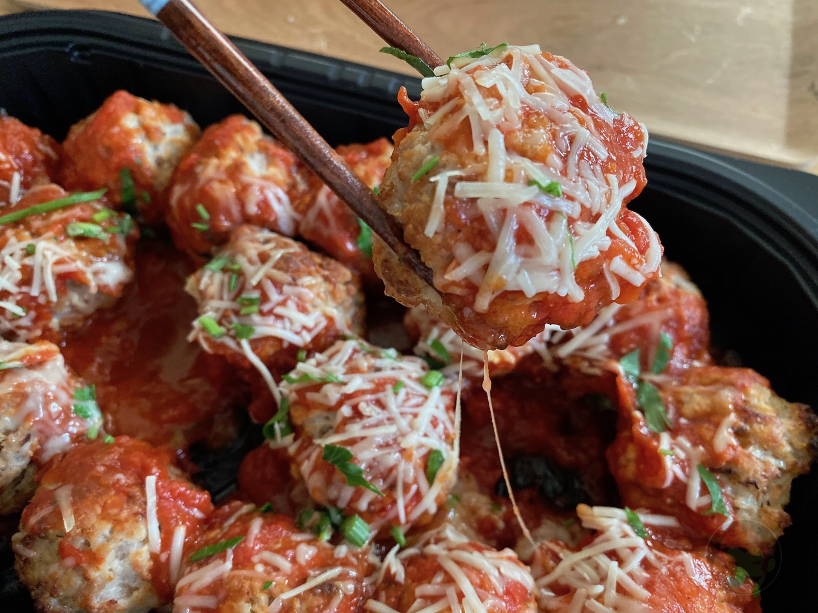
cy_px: 306
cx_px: 409
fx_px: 614
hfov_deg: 67.3
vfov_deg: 53.1
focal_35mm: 26
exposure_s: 1/54
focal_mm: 4.25
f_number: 1.8
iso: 500
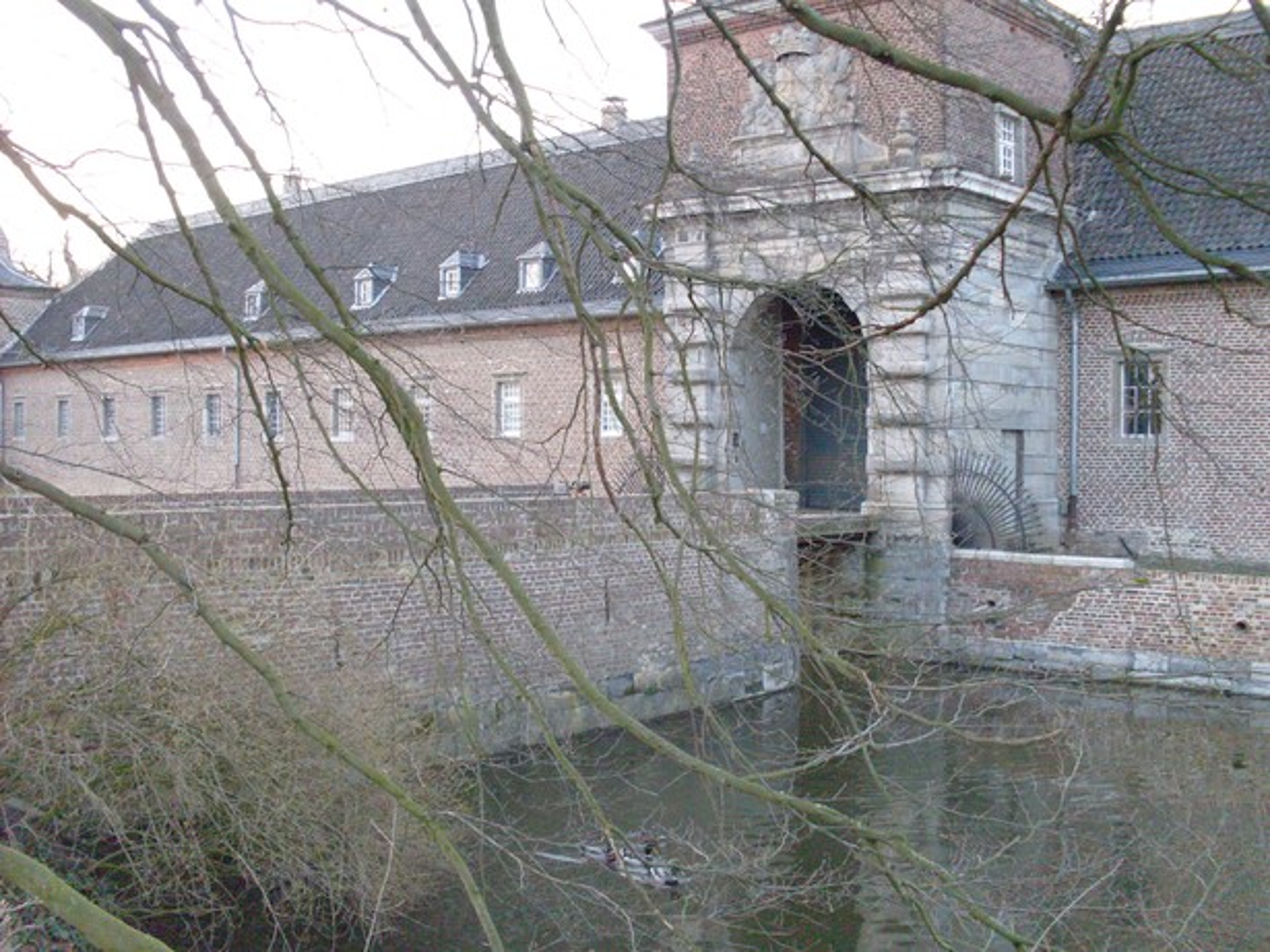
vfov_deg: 37.7
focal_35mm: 38
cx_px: 635
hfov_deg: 49.0
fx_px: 1394
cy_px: 476
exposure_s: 1/30
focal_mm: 6.3
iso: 200
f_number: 2.8
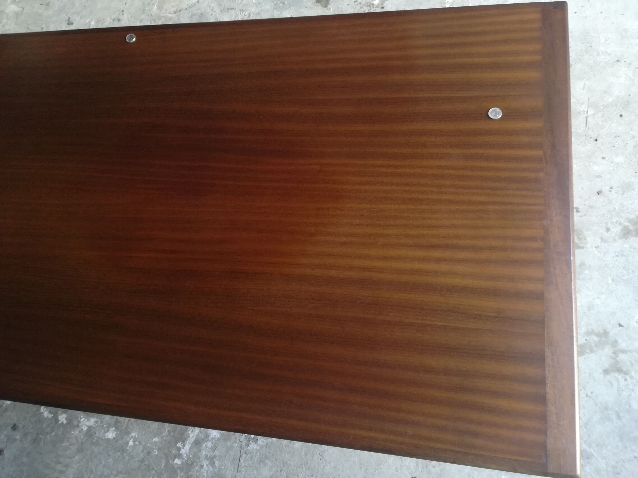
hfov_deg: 67.3
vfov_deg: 53.1
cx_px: 319
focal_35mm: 26
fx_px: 479
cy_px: 239
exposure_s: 1/33.3
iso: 250
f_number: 2.2
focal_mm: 3.83
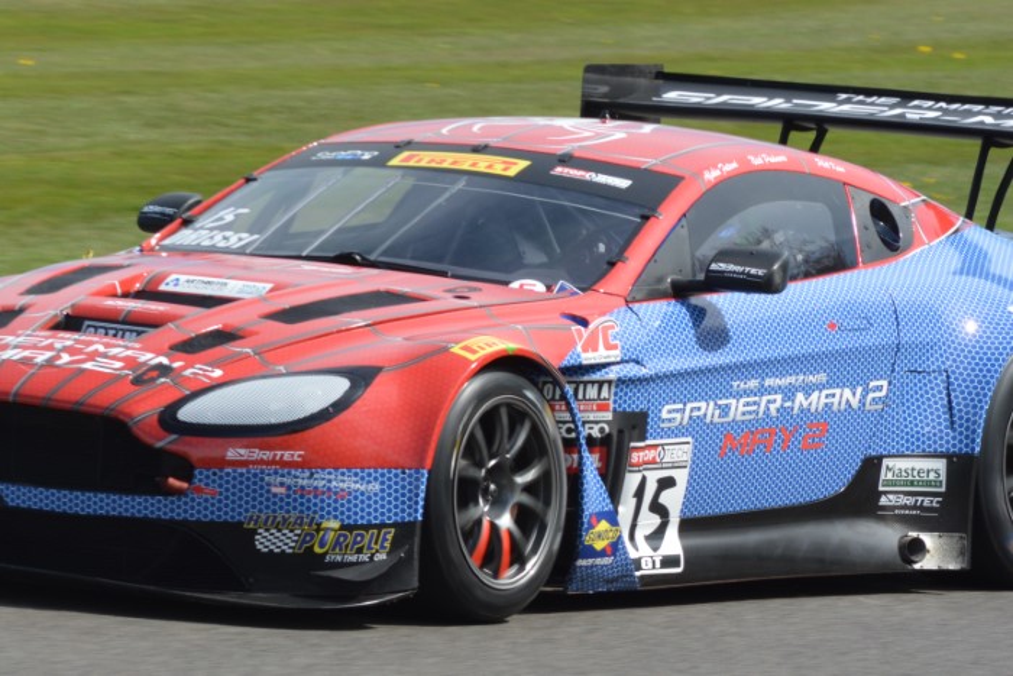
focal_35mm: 270
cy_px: 338
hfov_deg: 7.6
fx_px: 7599
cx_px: 506
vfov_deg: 5.1
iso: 400
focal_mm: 180
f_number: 13
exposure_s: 1/320
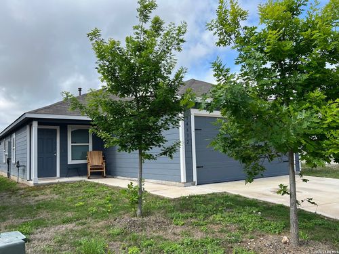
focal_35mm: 26
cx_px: 170
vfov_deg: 53.1
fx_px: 255
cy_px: 127
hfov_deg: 67.3
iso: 50
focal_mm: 5.7
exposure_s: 1/2994
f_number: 1.5
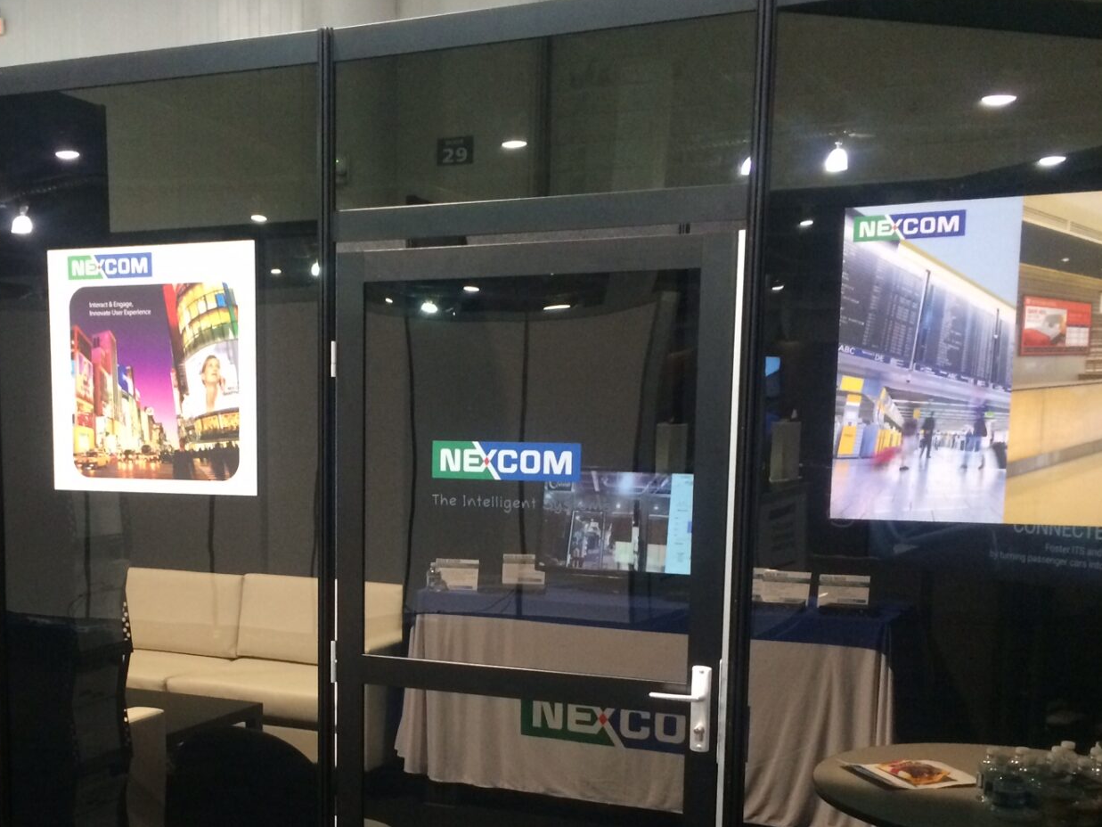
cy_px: 615
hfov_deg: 41.6
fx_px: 1433
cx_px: 371
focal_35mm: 45
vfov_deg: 31.6
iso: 320
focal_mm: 4.15
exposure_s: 1/24
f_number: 2.2
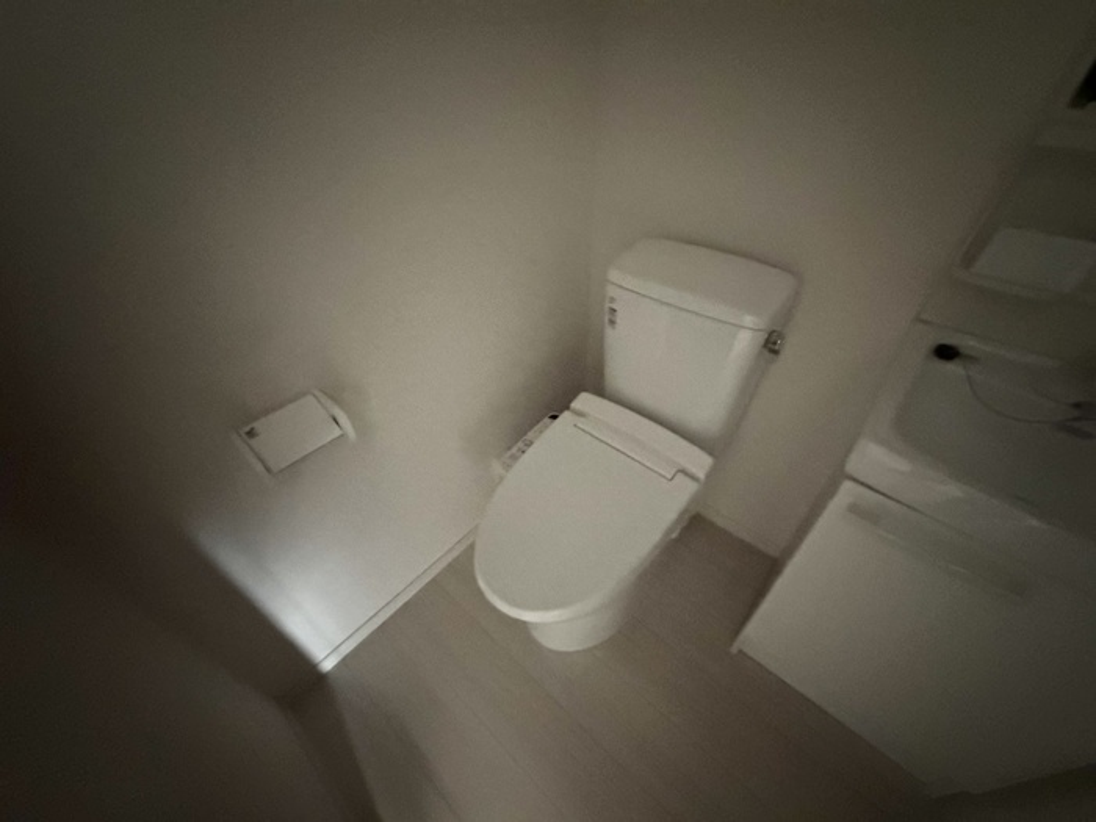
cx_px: 548
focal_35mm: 14
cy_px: 411
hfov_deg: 102.1
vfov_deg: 85.7
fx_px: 443
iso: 3200
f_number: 2.2
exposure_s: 1/15
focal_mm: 2.22
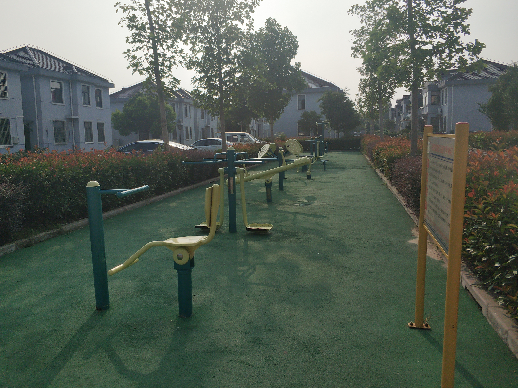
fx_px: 434
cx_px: 245
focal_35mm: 29
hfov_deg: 61.6
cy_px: 182
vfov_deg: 48.2
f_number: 1.8
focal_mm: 3.82
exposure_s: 1/7680
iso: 321
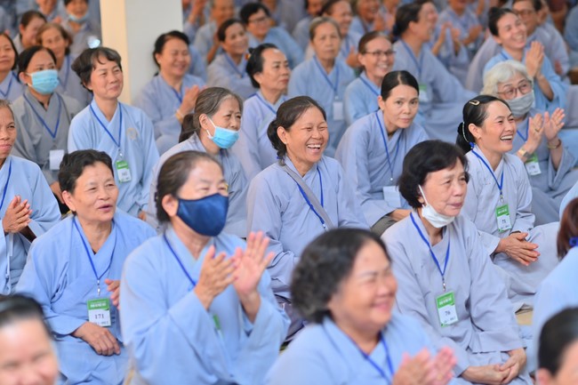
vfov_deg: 16.1
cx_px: 289
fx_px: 1364
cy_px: 192
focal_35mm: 85
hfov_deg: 23.9
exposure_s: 1/200
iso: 400
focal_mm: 85
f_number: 2.5
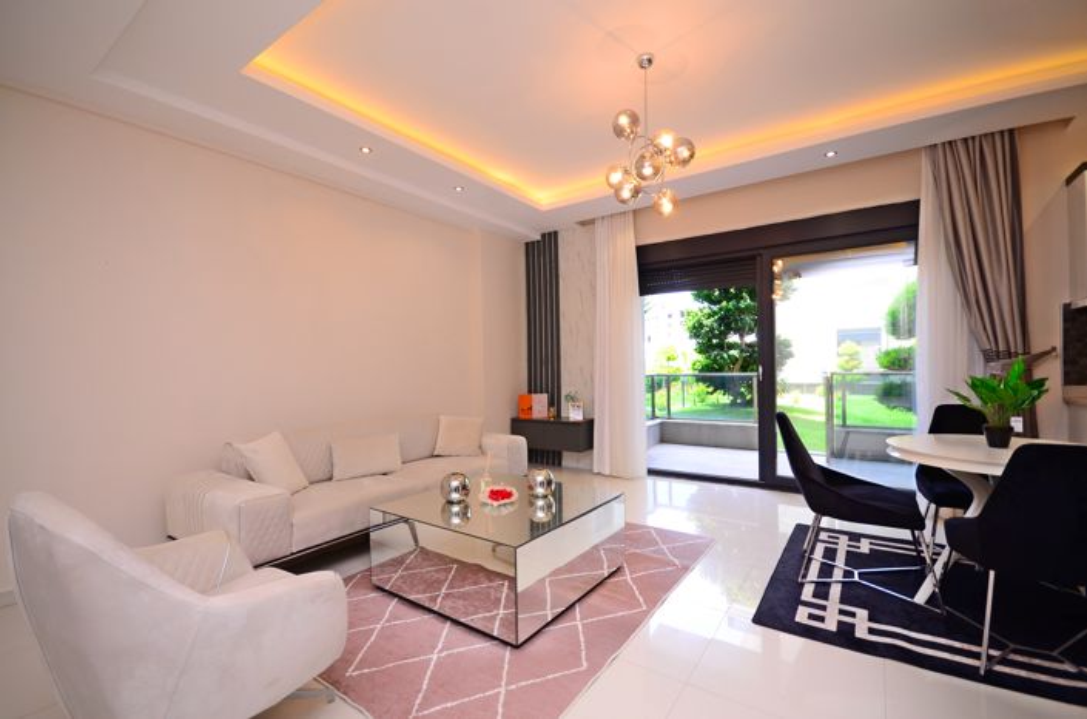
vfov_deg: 77.0
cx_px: 544
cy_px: 360
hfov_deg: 100.5
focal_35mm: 15
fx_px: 452
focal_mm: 10
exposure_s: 1/60
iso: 320
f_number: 5.6
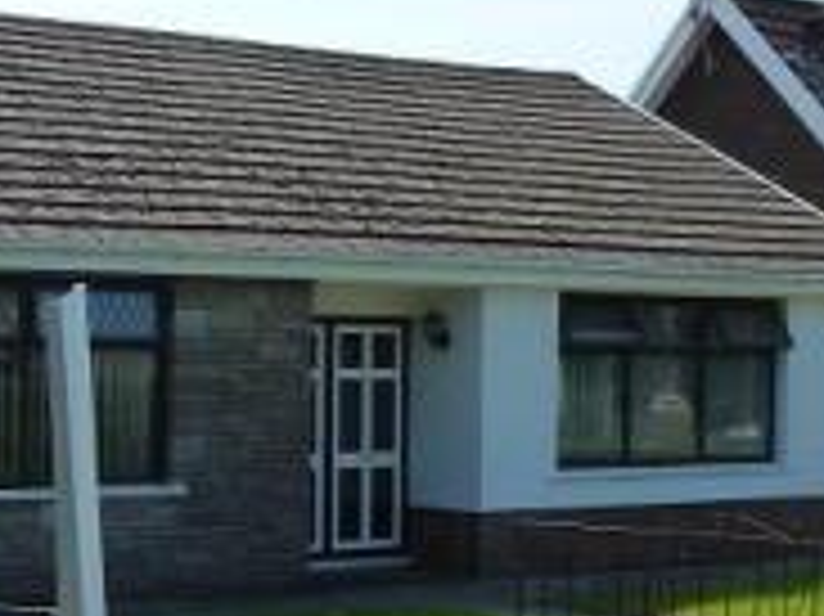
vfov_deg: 16.5
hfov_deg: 21.5
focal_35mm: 89
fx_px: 2117
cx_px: 83
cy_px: 411
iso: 160
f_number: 4
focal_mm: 5
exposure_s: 1/800
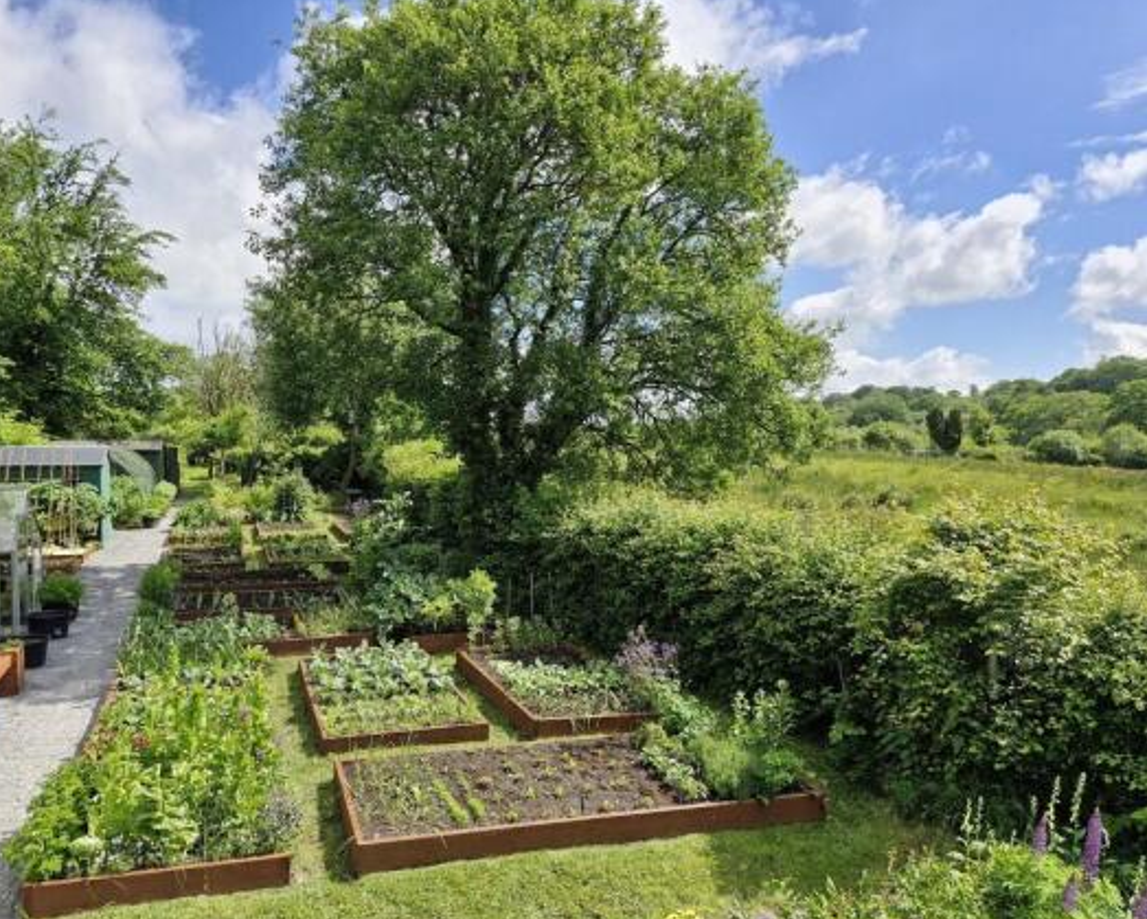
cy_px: 473
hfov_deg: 67.9
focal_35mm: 25
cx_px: 510
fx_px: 849
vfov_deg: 56.8
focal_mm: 5.54
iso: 50
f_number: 1.8
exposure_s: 1/790
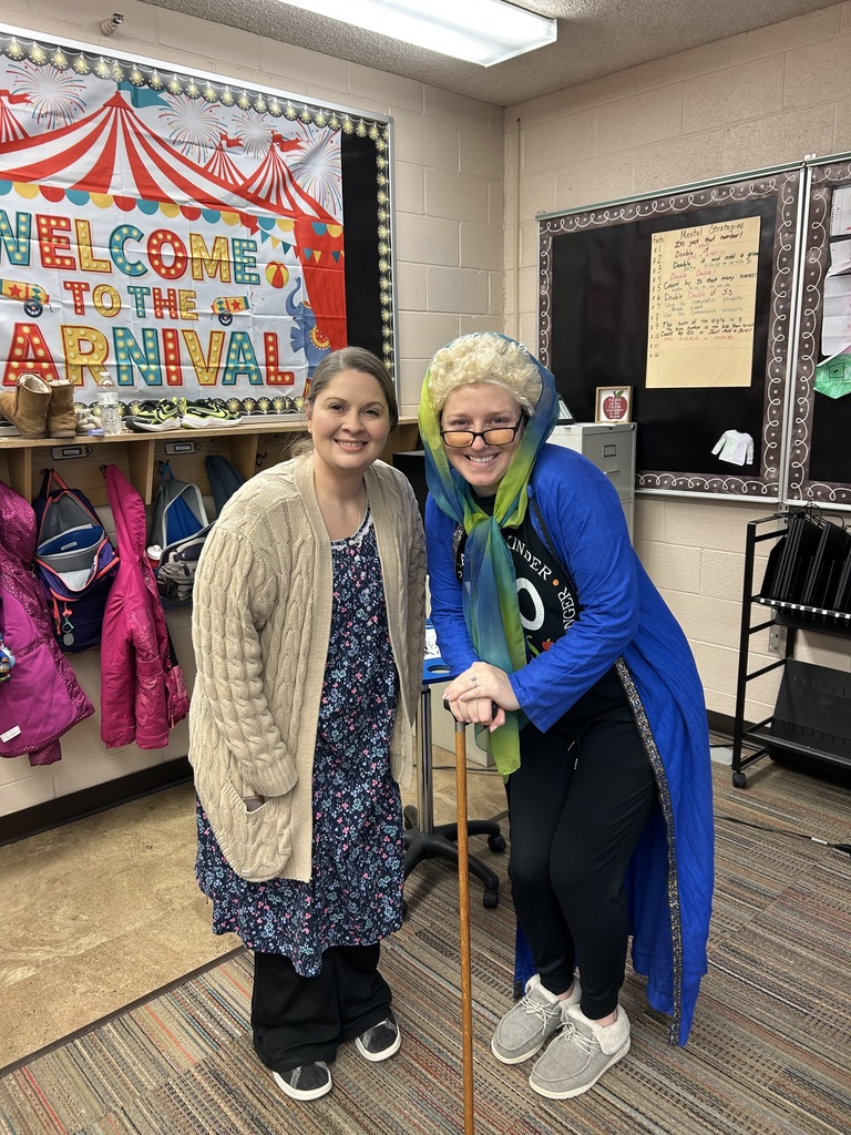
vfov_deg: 67.3
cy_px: 568
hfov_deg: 53.1
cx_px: 426
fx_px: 852
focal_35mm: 26
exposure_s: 1/65
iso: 64
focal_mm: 5.7
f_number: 1.5
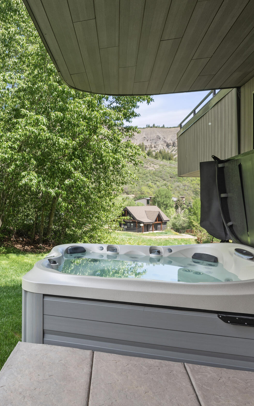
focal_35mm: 31
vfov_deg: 61.1
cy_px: 182
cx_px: -11
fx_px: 343
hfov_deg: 35.8
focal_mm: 17
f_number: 7.1
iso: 80
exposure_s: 1/50
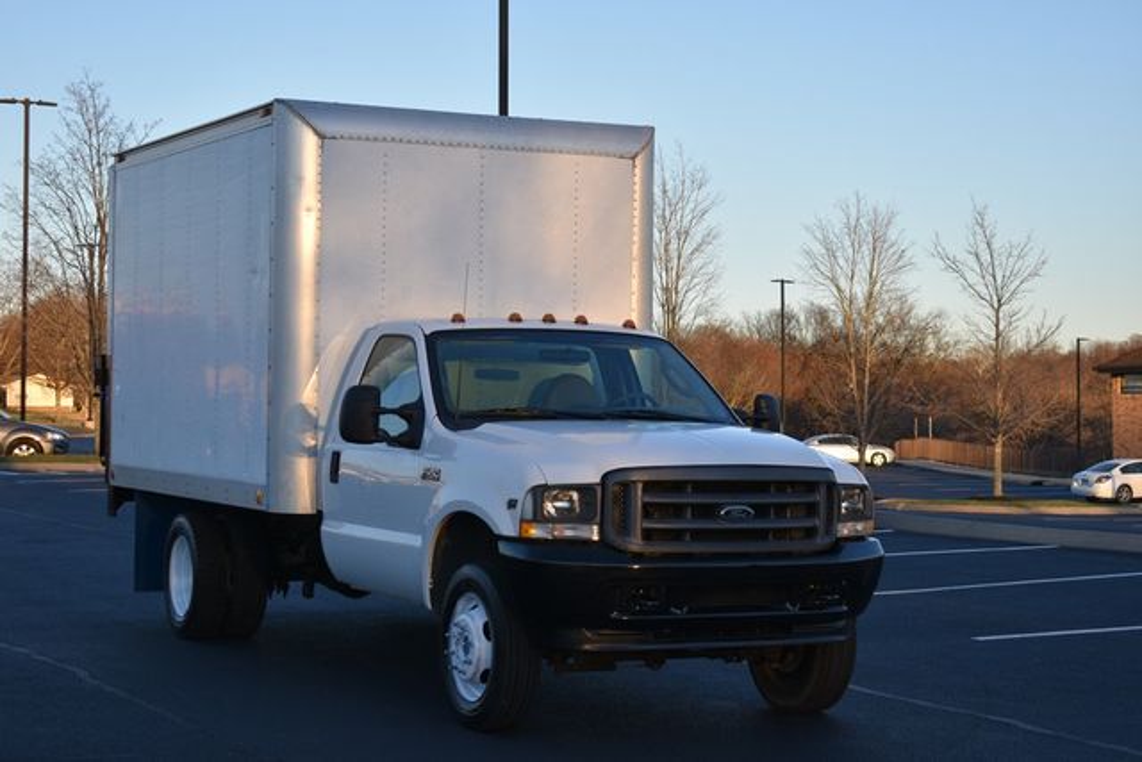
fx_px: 2189
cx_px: 571
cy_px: 381
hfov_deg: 29.2
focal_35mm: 69
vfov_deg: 19.7
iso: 200
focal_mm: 46
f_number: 5.6
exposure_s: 1/250
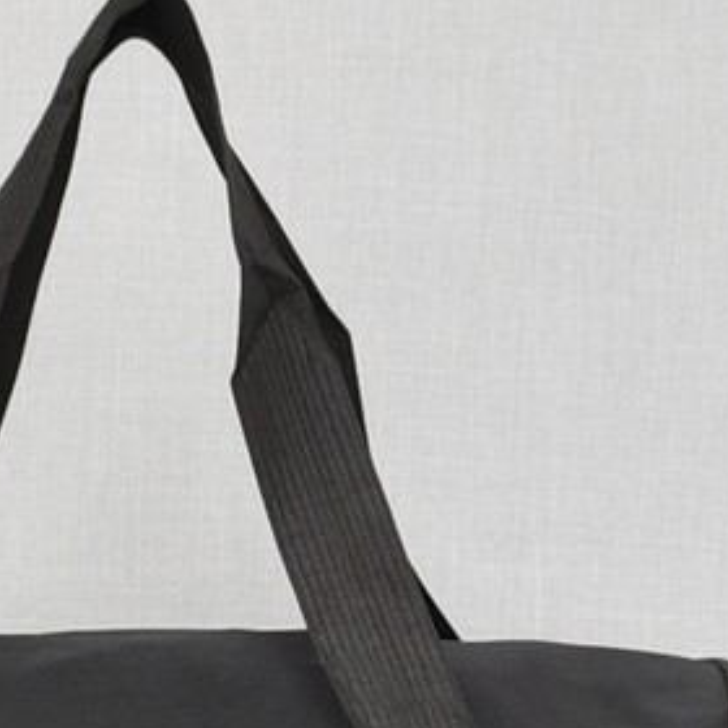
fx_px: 4164
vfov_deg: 9.8
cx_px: 99
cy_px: 900
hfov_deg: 10.0
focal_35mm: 175
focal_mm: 30
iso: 100
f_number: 5.6
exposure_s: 1/60
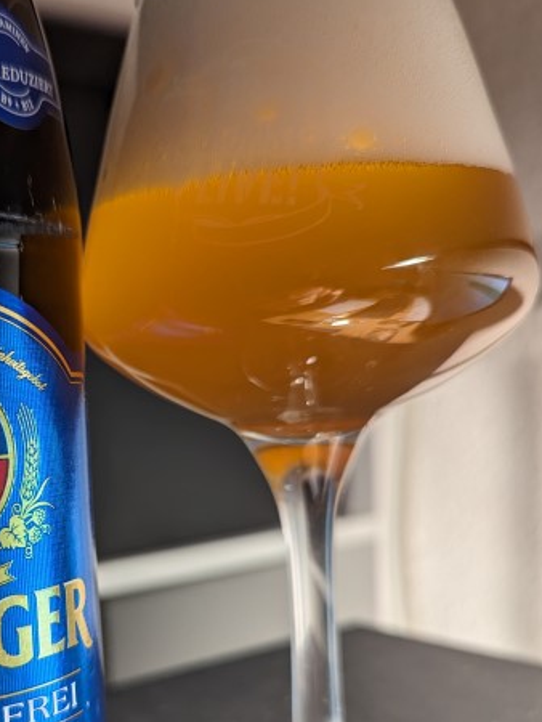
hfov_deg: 33.9
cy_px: 470
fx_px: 855
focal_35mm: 41
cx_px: 93
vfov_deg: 45.2
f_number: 1.85
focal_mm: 6.81
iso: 512
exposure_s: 1/35.4
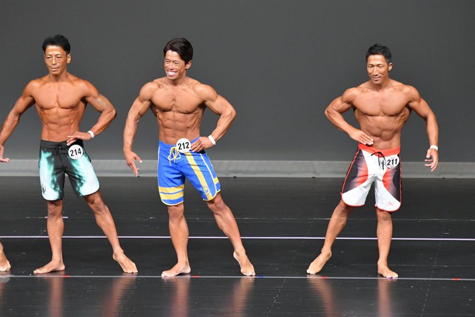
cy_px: 158
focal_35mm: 317
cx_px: 237
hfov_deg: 6.5
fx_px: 4181
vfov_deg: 4.3
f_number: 5.6
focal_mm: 210
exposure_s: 1/400
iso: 5000
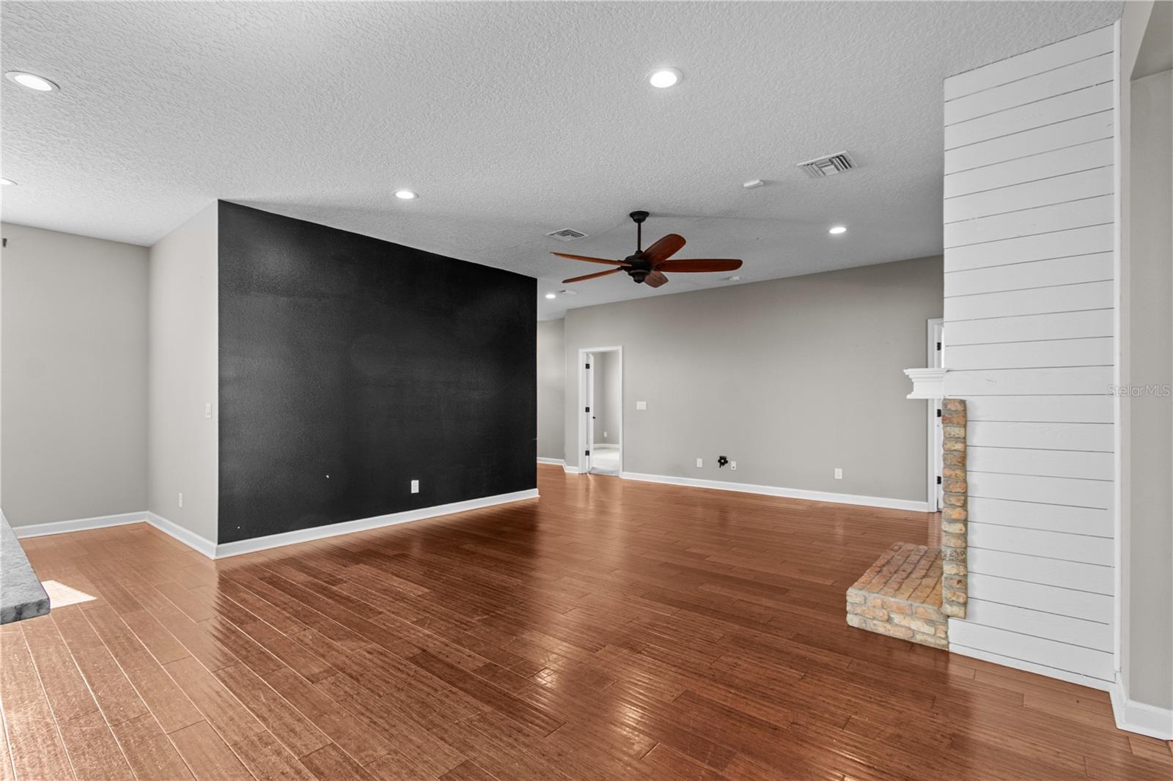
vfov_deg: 77.3
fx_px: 489
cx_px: 586
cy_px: 390
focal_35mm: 15
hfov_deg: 100.4
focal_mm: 10
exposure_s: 1/3
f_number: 7.1
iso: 100
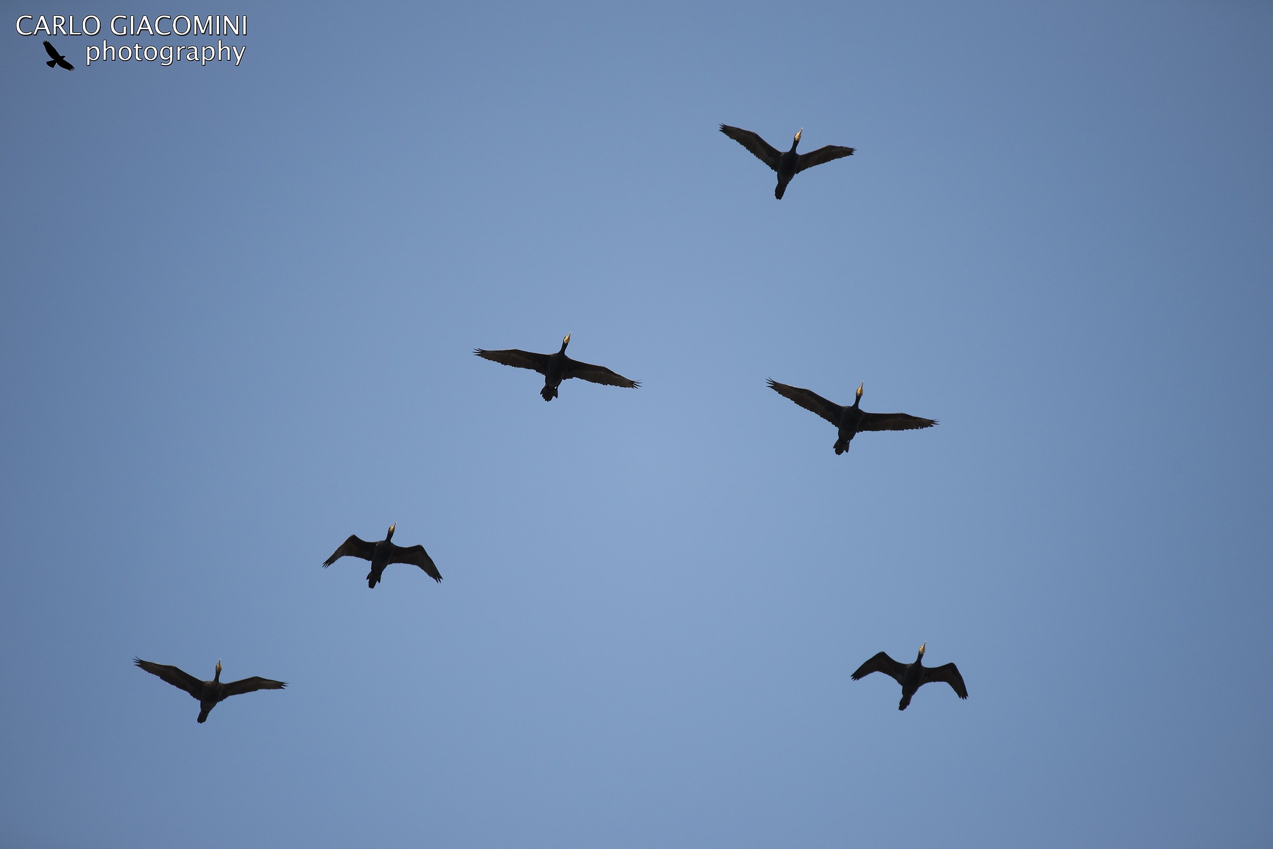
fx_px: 21219
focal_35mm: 600
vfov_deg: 2.3
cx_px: 636
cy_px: 424
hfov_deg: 3.4
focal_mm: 600
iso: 800
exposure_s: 1/2000
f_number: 7.1
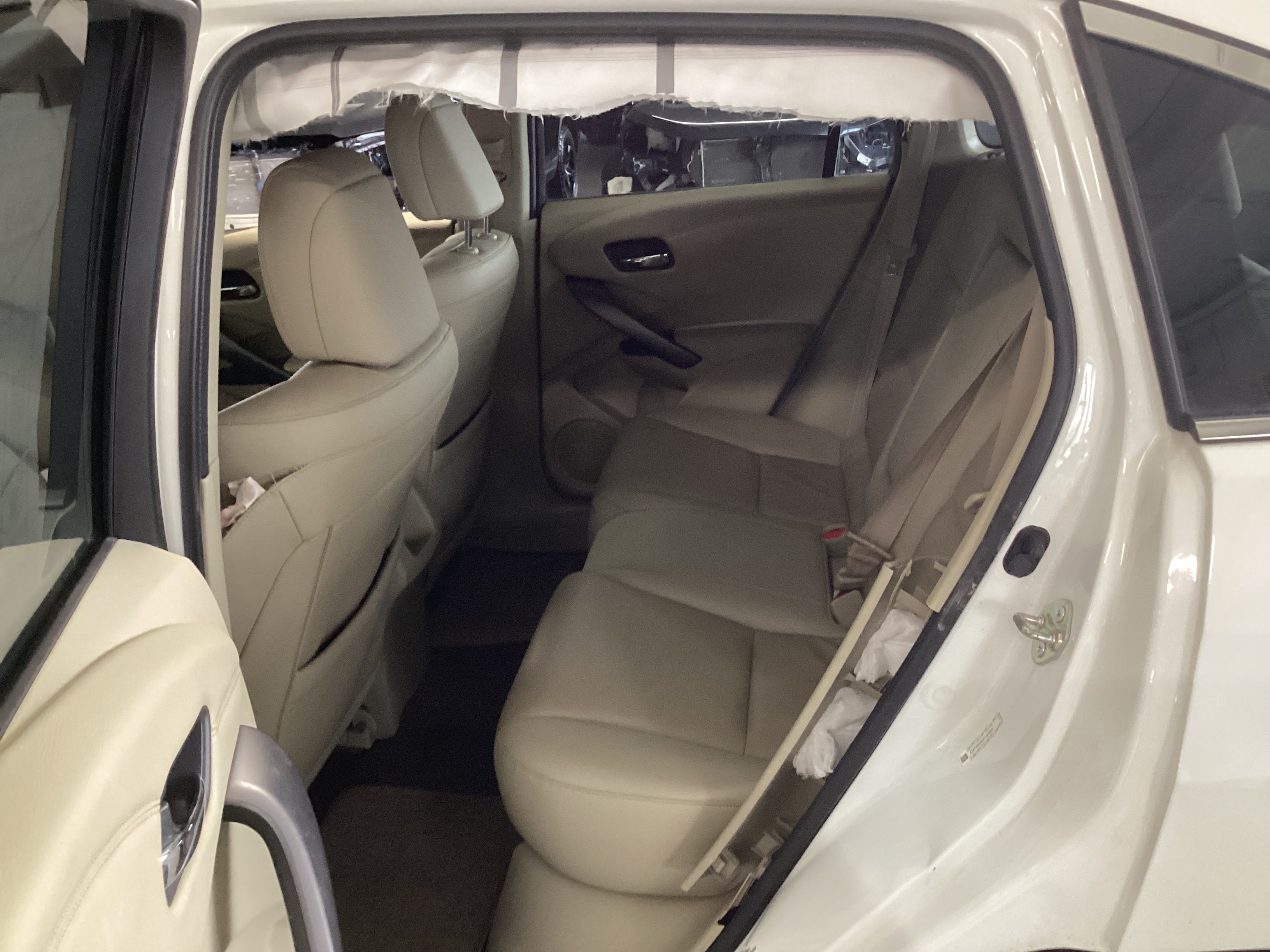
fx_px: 1137
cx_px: 635
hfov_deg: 58.4
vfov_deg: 45.4
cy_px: 476
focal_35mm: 31
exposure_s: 1/50
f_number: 2.4
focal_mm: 3.3
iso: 320
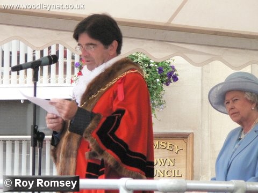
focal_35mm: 432
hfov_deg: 4.6
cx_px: 129
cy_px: 96
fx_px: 3220
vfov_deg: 3.4
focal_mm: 72
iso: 400
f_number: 5
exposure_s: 1/400
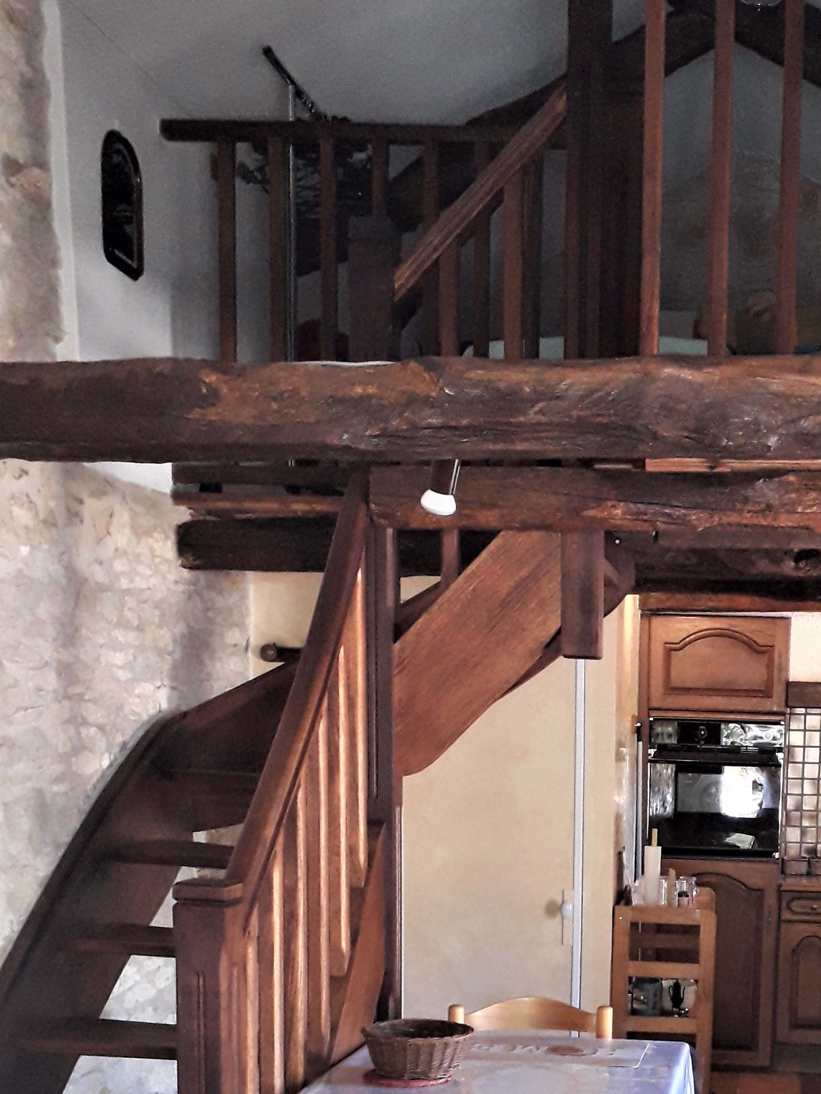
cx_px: 742
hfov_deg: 28.5
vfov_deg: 36.8
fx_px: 1550
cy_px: 957
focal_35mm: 49
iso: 200
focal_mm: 3.6
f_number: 1.9
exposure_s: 1/50
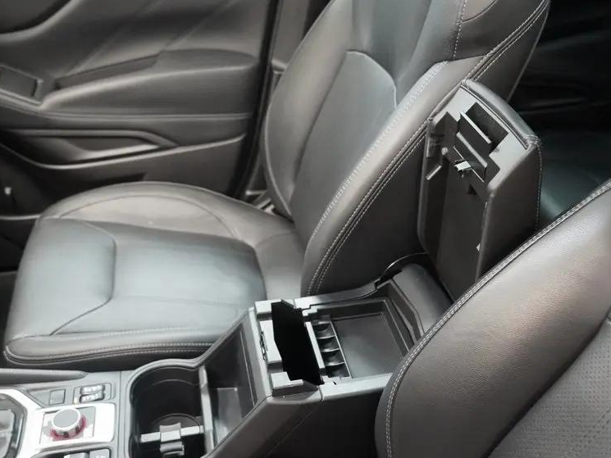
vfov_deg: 37.9
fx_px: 665
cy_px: 266
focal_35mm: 38
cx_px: 331
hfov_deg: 49.3
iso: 6400
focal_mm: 19
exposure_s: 1/25
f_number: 3.5
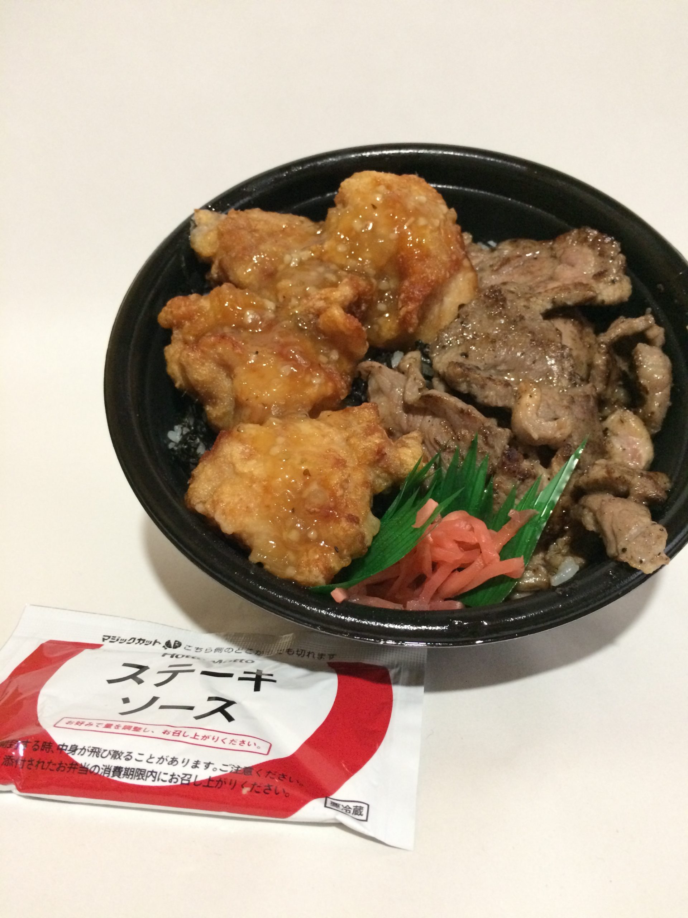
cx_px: 344
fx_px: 769
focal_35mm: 29
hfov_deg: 48.2
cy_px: 459
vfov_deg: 61.7
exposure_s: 1/15
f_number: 2.2
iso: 320
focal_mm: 4.15
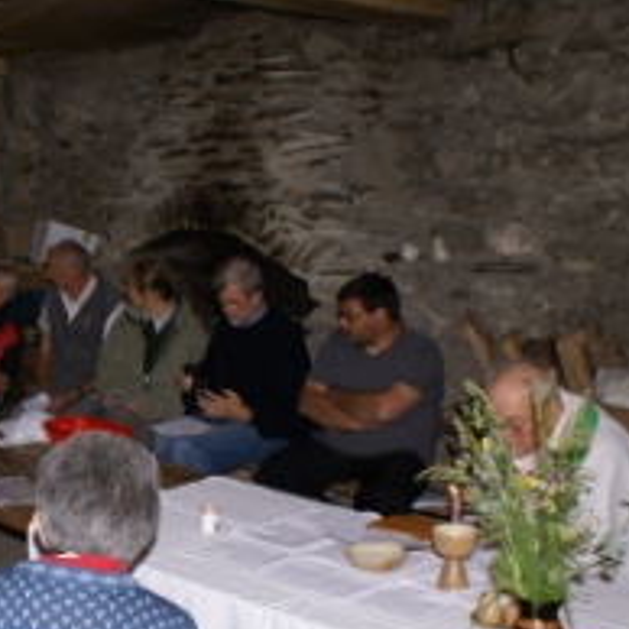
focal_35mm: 53
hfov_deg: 30.4
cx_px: 29
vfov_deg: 32.2
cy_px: 353
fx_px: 1090
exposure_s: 1/60
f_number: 5.6
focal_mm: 18
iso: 400
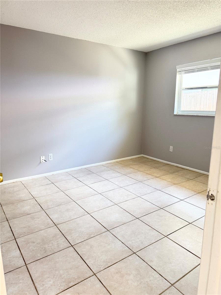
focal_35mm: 24
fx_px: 204
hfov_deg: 56.8
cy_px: 148
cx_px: 110
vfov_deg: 71.6
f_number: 1.78
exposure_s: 1/60
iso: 200
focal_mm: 6.76
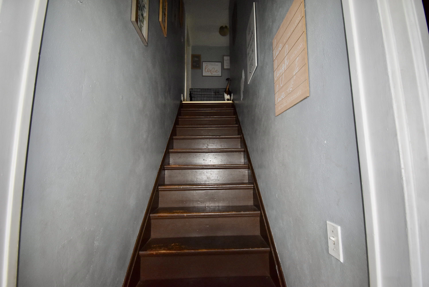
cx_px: 214
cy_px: 144
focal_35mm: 15
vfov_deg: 77.4
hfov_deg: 100.3
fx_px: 179
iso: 1400
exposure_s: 1/125
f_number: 4.5
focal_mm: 10
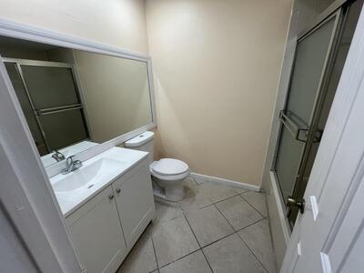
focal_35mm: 13
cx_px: 182
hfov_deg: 106.2
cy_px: 136
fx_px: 137
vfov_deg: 89.9
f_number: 1.8
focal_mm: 1.57
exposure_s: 1/120
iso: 80
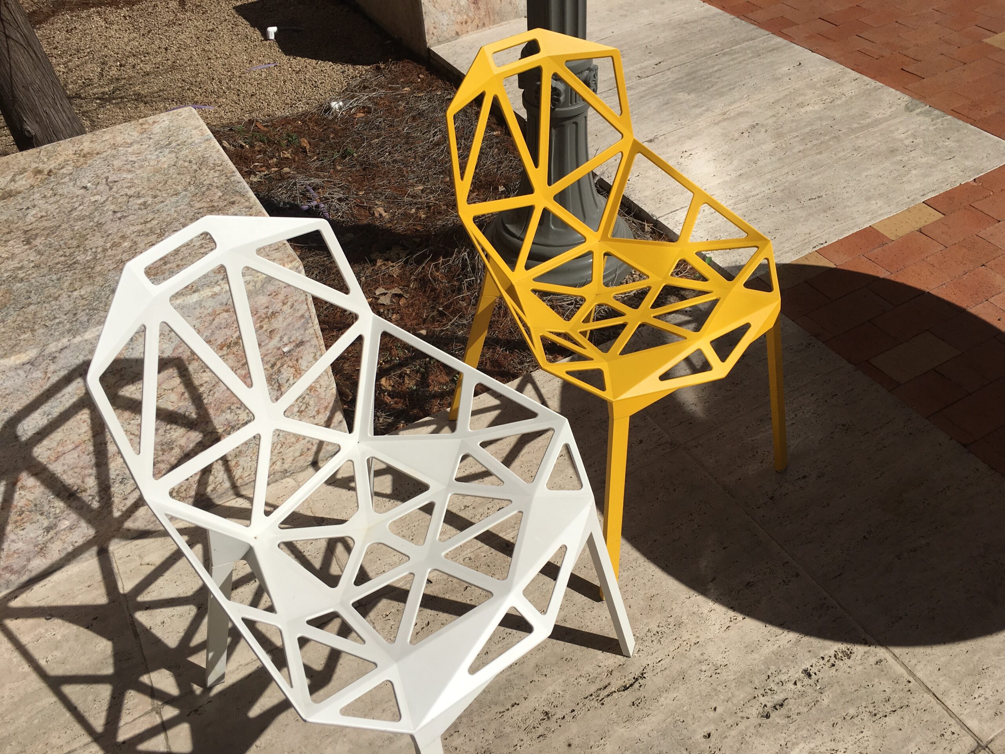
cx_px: 502
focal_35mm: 29
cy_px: 377
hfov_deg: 61.7
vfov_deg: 48.2
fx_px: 842
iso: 25
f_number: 2.2
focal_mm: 4.15
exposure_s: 1/4808
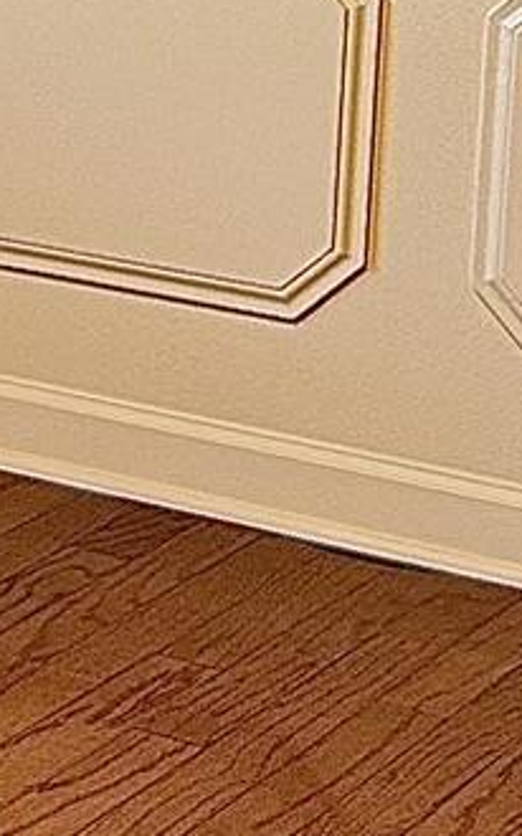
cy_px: -177
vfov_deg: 12.9
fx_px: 3600
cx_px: -697
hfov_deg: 7.8
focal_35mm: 158
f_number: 1.78
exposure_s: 1/120
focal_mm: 6.76
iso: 200
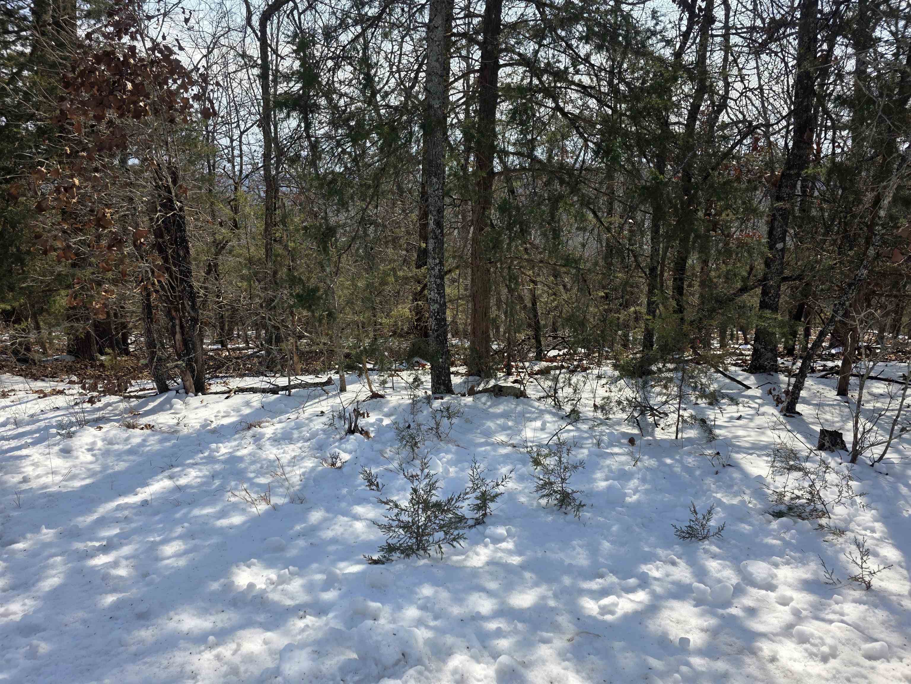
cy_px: 342
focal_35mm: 23
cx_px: 456
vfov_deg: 58.9
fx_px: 605
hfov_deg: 73.9
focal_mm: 6.3
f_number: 1.7
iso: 80
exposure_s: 1/3126
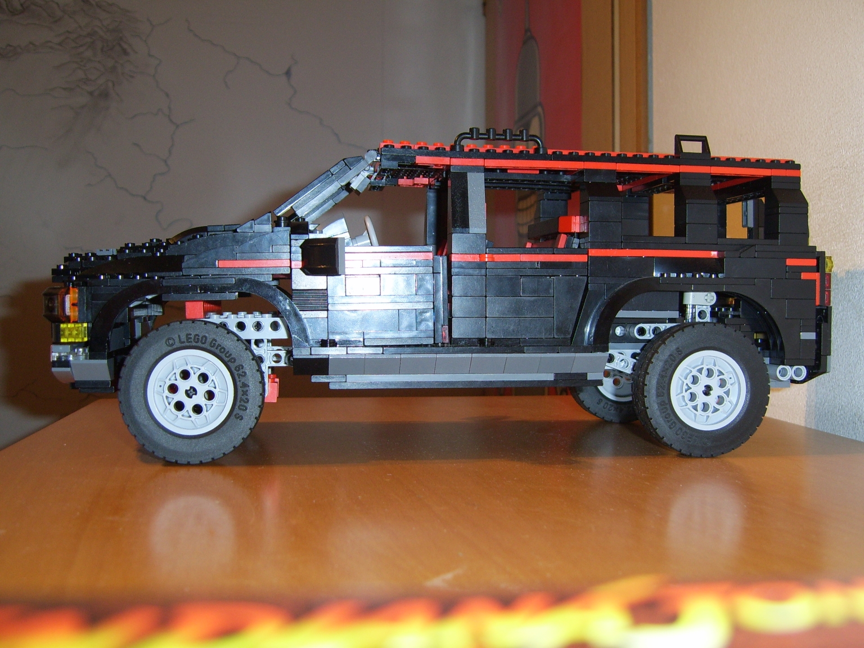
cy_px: 324
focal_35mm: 38
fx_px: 948
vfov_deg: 37.7
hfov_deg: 49.0
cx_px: 432
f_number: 2.8
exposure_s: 1/30
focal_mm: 7.8
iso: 100
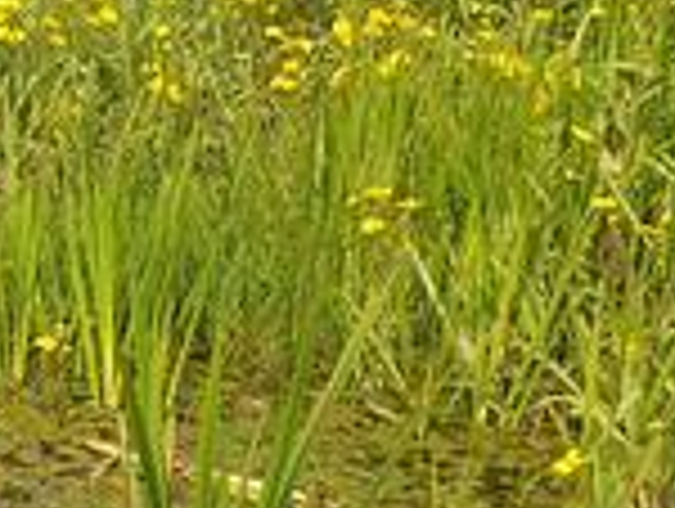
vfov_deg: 12.2
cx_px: -432
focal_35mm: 121
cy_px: 74
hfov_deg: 14.7
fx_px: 2363
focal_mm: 4.3
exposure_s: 1/1290
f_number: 2.4
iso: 50
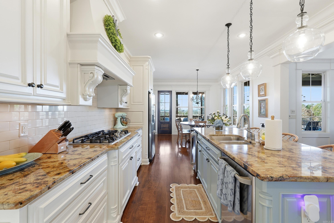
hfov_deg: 96.7
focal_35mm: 16
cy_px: 112
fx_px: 149
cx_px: 167
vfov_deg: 73.8
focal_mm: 16
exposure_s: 1/30
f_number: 9
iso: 250
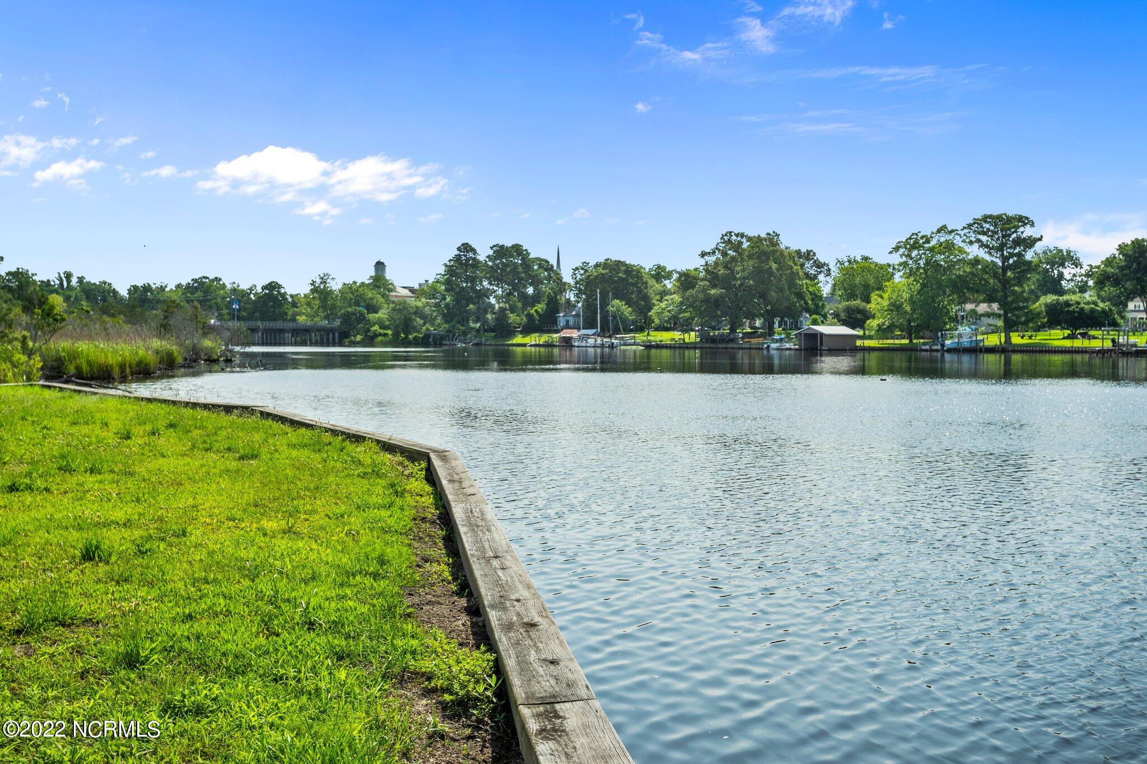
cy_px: 382
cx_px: 574
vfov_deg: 33.4
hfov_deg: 48.5
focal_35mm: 40
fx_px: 1274
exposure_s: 1/1250
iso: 125
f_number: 8
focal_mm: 40
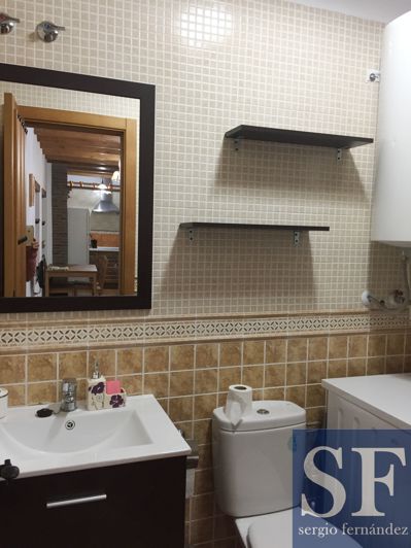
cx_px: 206
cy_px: 274
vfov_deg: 61.7
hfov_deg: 48.2
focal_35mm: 29
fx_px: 459
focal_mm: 4.15
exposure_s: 1/33
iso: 160
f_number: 2.2
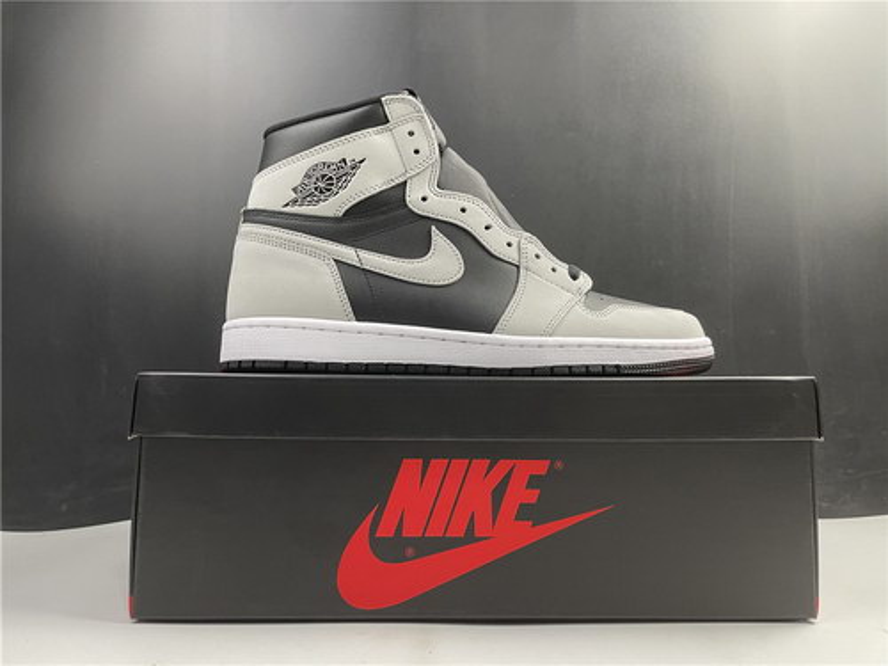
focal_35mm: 26
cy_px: 333
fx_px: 667
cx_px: 444
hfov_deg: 67.3
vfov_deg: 53.1
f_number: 1.6
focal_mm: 4.2
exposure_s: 1/82
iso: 125
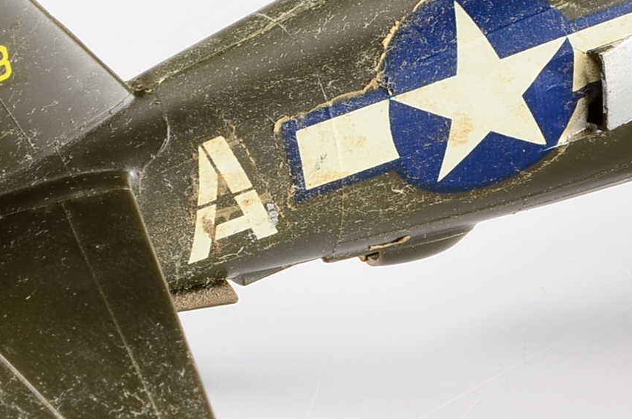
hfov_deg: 5.6
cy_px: 116
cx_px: 381
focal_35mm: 366
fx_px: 6421
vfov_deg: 3.7
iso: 100
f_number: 20
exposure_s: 1/100
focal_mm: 85
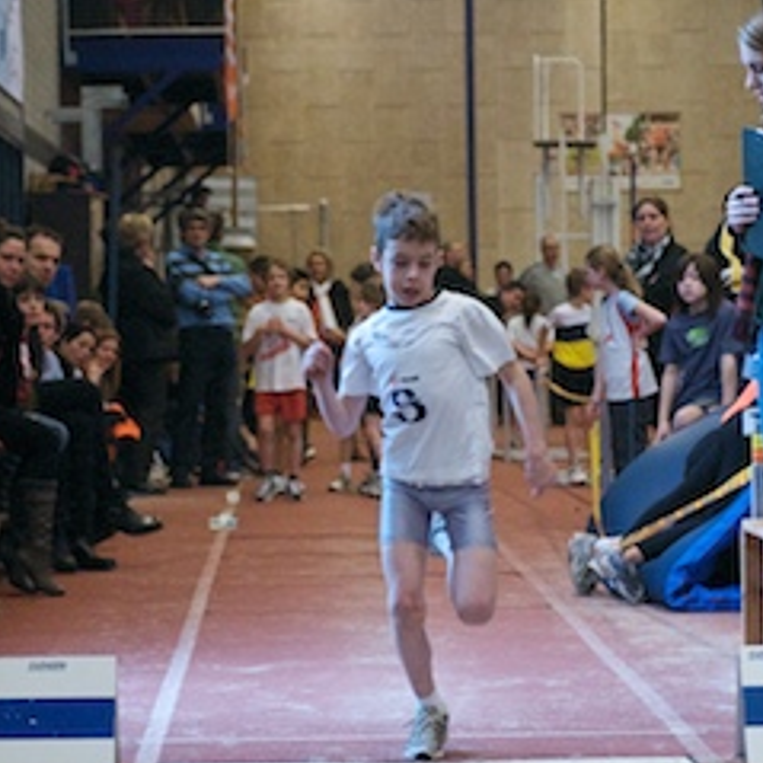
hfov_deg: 9.4
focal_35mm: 186
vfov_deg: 9.4
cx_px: 420
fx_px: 4638
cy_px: 412
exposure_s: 1/250
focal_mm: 70
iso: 3200
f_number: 4.5
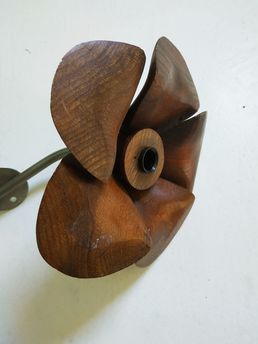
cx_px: 129
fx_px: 239
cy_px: 172
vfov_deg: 71.6
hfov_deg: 56.8
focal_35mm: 24
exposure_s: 1/33
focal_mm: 3.94
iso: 200
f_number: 1.9
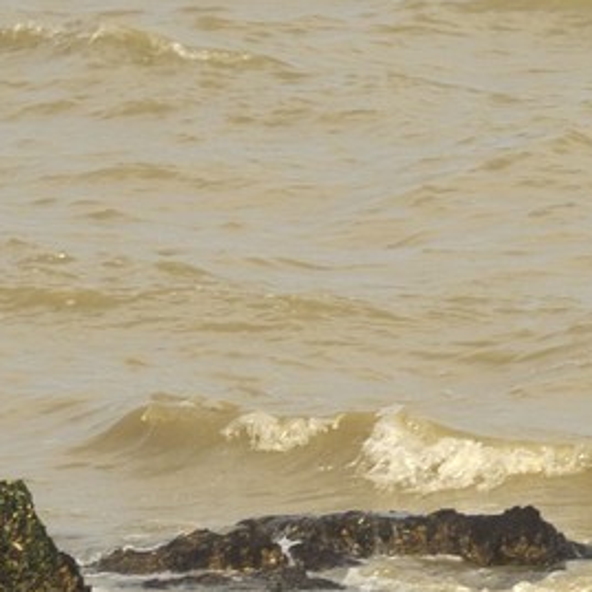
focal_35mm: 1512
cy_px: 1739
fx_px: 29255
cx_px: 799
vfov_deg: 1.2
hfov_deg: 1.2
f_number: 8.5
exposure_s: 1/160
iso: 100
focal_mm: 200
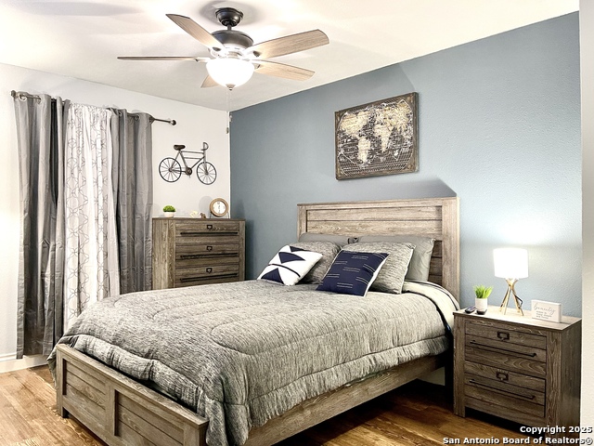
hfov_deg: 67.3
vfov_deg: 53.1
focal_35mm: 26
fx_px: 446
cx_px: 297
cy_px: 223
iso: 400
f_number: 1.6
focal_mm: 5.1
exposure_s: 1/40
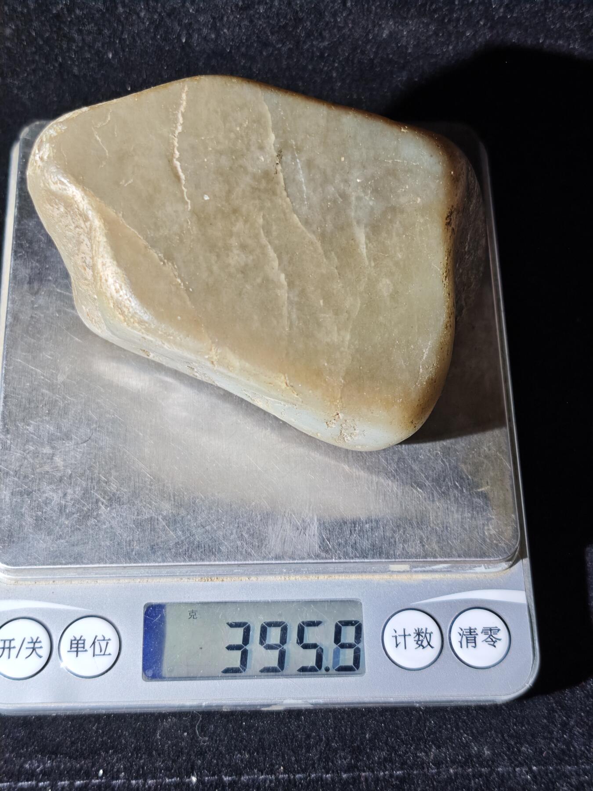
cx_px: 296
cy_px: 396
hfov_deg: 29.1
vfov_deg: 38.2
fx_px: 1142
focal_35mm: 50
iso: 80
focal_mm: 5.85
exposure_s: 1/100
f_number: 1.63
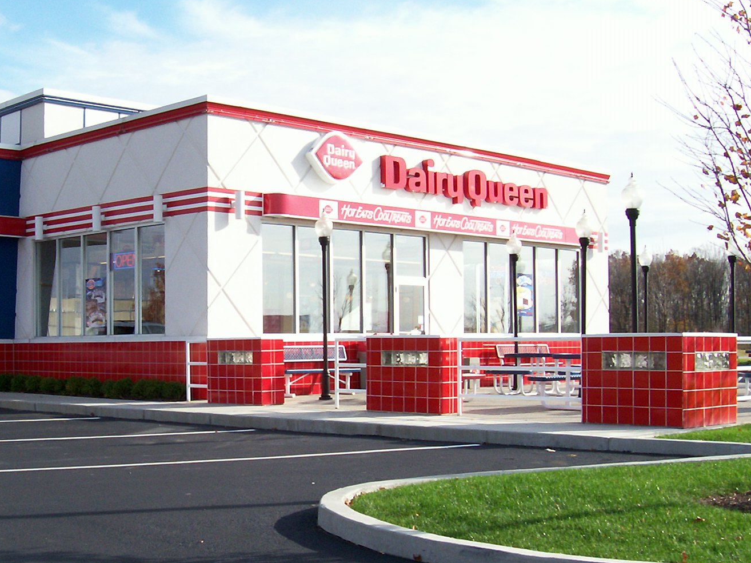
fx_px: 1150
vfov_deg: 27.5
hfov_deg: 35.8
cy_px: 313
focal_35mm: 53
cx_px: 243
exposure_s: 1/296
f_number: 5.1
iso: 80
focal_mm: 5.6
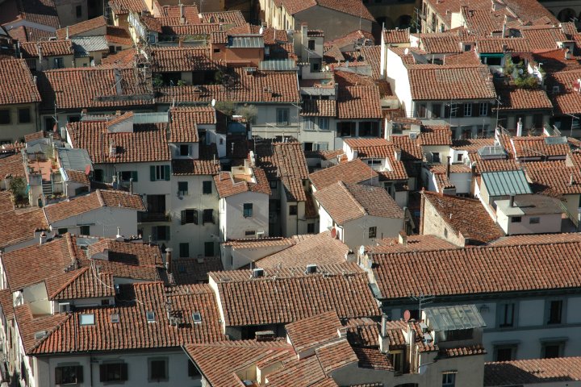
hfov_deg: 19.5
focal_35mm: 105
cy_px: 194
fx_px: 1694
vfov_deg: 13.0
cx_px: 290
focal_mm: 70
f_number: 9
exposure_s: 1/320
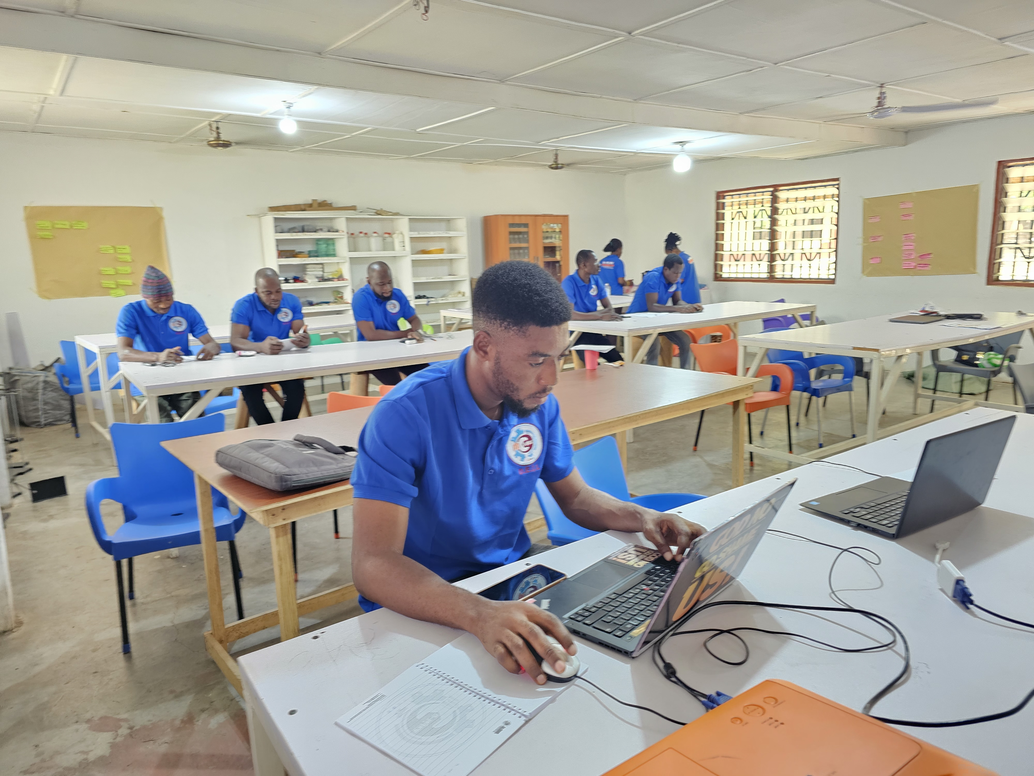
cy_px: 388
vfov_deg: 58.9
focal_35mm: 23
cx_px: 517
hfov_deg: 73.9
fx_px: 687
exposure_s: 1/24
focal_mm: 6.3
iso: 500
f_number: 1.7
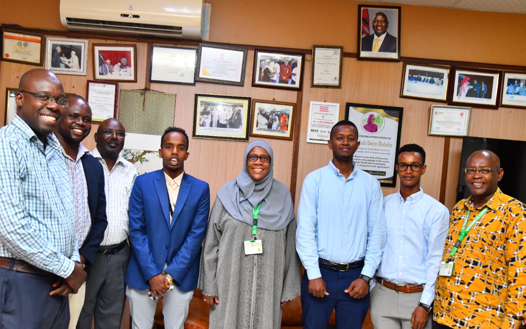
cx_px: 233
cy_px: 191
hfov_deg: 52.6
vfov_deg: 34.4
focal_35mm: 37
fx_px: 530
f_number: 4.5
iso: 1000
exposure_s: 1/125
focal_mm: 30
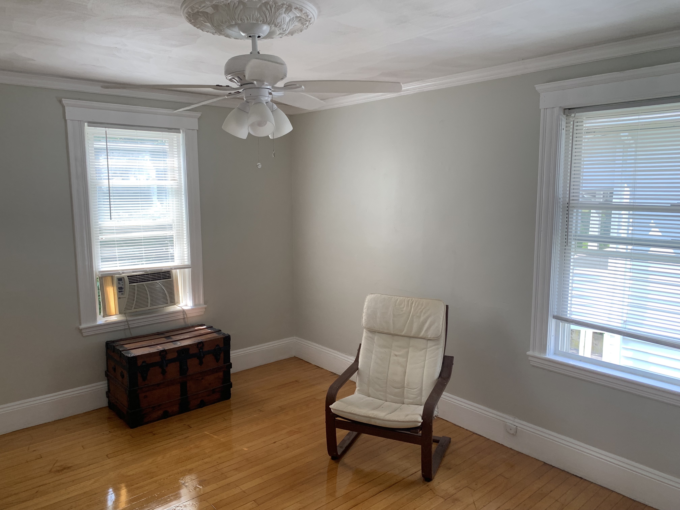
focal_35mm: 26
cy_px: 255
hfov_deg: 67.3
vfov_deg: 53.1
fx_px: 511
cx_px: 340
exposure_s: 1/121
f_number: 1.8
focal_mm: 4.25
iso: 50
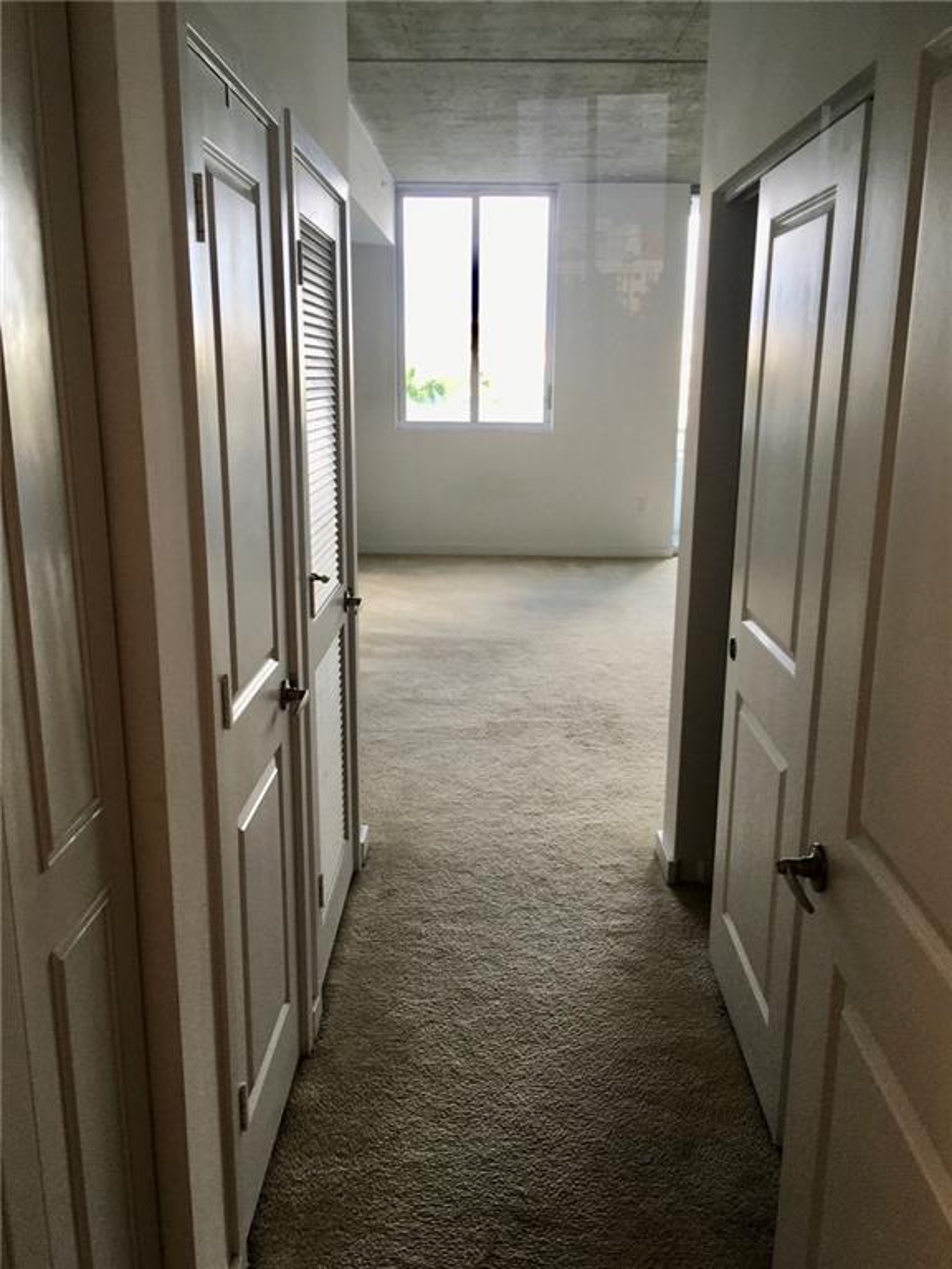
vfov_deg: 61.7
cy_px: 634
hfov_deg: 48.2
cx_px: 476
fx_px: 1063
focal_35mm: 29
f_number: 2.2
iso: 25
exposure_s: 1/40
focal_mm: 4.15
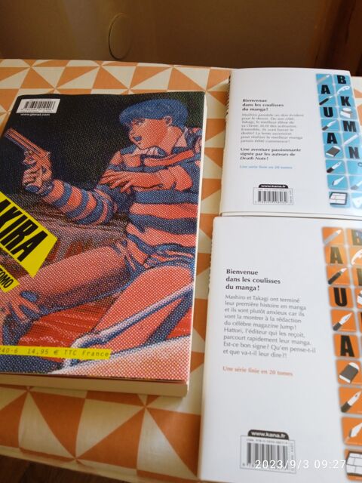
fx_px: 390
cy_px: 242
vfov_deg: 63.4
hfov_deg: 49.7
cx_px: 181
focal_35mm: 28
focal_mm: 3.43
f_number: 2.2
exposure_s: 1/25
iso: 301
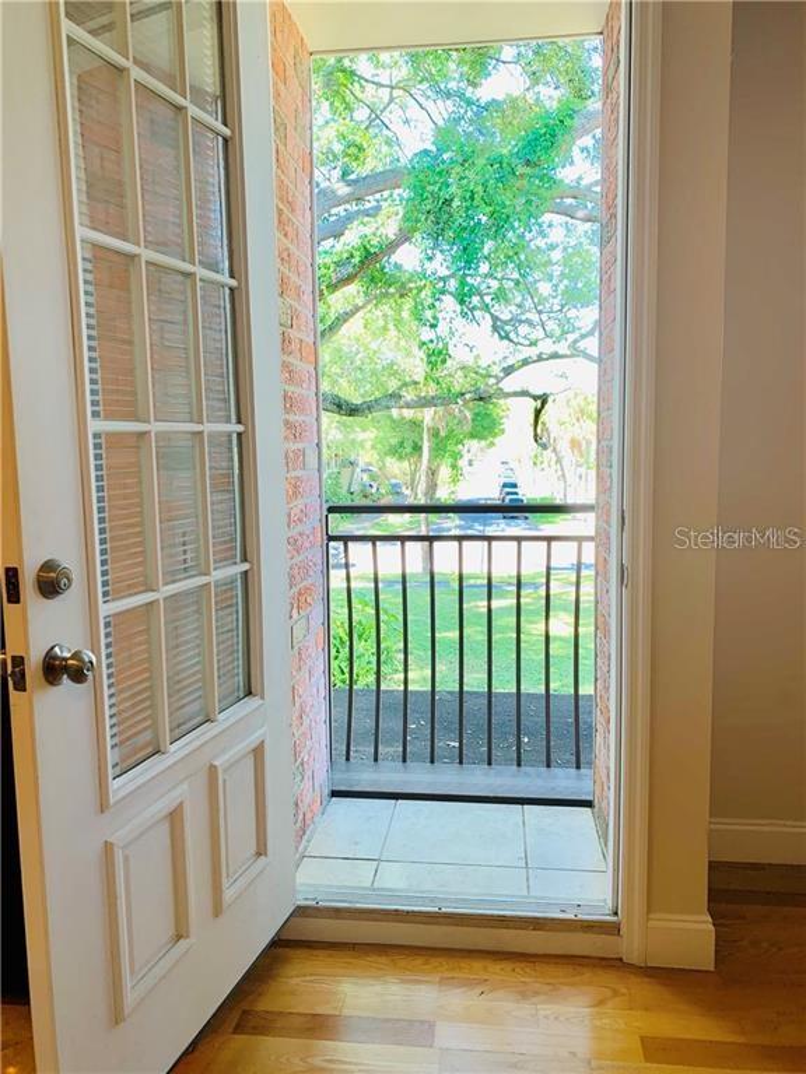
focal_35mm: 26
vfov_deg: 67.3
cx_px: 403
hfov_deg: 53.1
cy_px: 537
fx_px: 807
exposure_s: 1/120
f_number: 1.8
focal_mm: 4.25
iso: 32
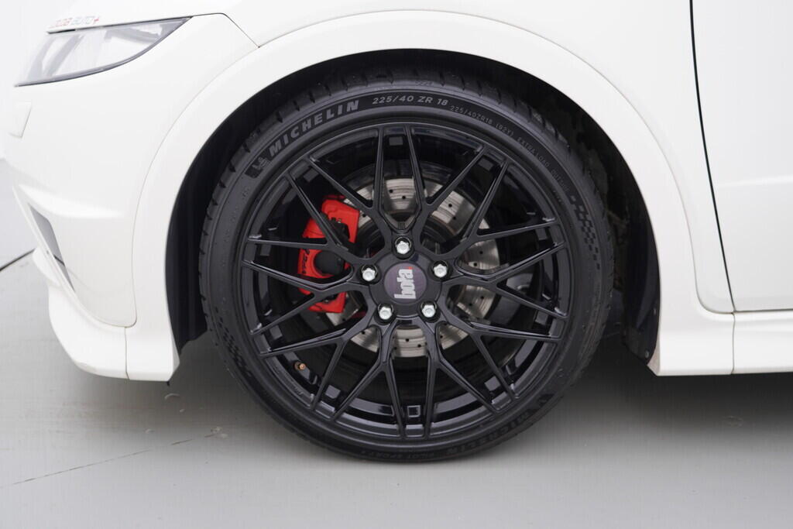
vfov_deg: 36.9
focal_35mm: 36
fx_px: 793
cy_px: 264
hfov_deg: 53.1
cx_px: 396
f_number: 3.2
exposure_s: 1/50
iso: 125
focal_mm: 24
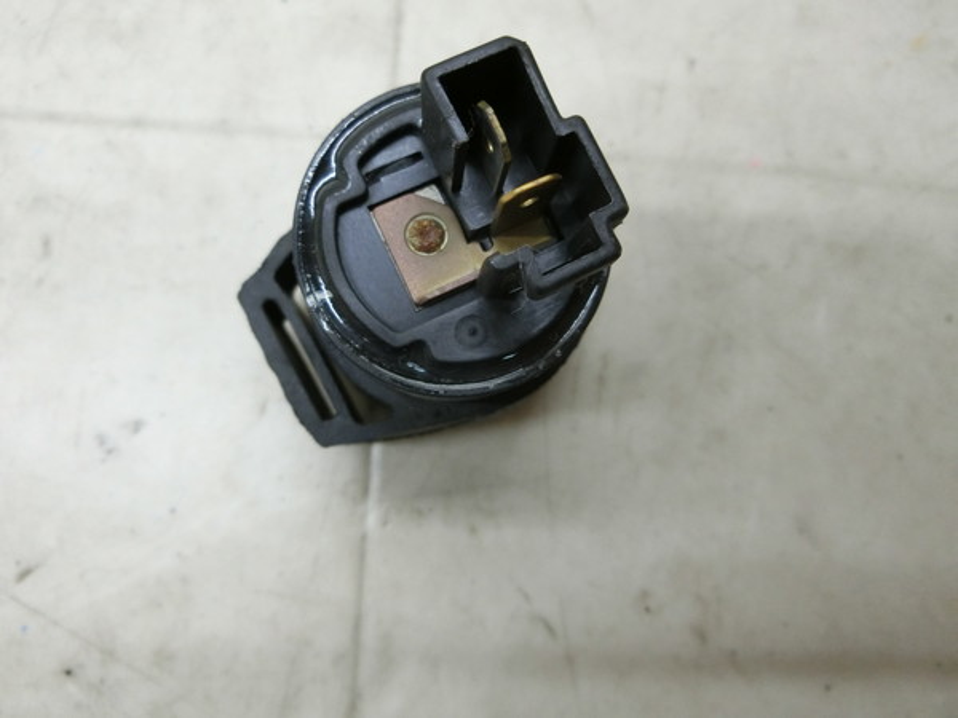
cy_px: 359
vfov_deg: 54.9
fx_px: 692
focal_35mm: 25
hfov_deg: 69.4
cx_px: 479
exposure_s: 1/60
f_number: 3.5
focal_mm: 4.5
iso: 400
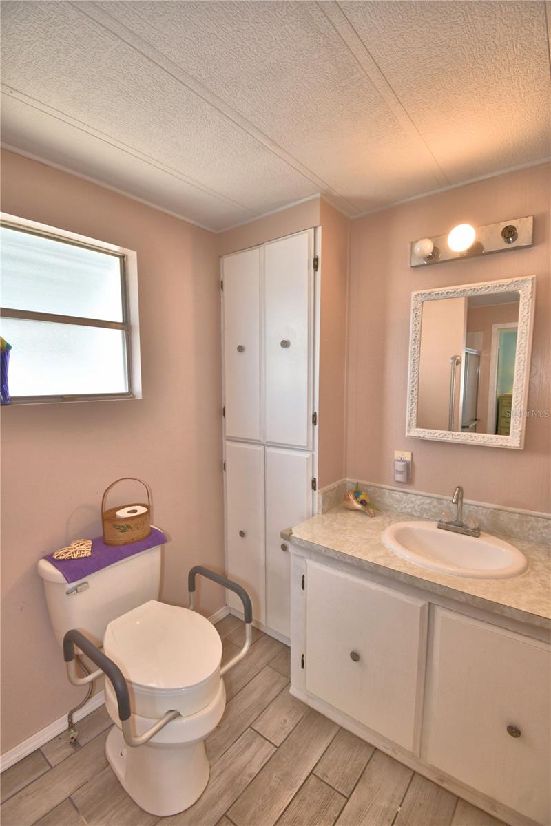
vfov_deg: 100.4
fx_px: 344
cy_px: 413
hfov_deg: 77.3
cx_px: 276
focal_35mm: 15
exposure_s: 1/60
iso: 200
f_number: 4.5
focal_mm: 10
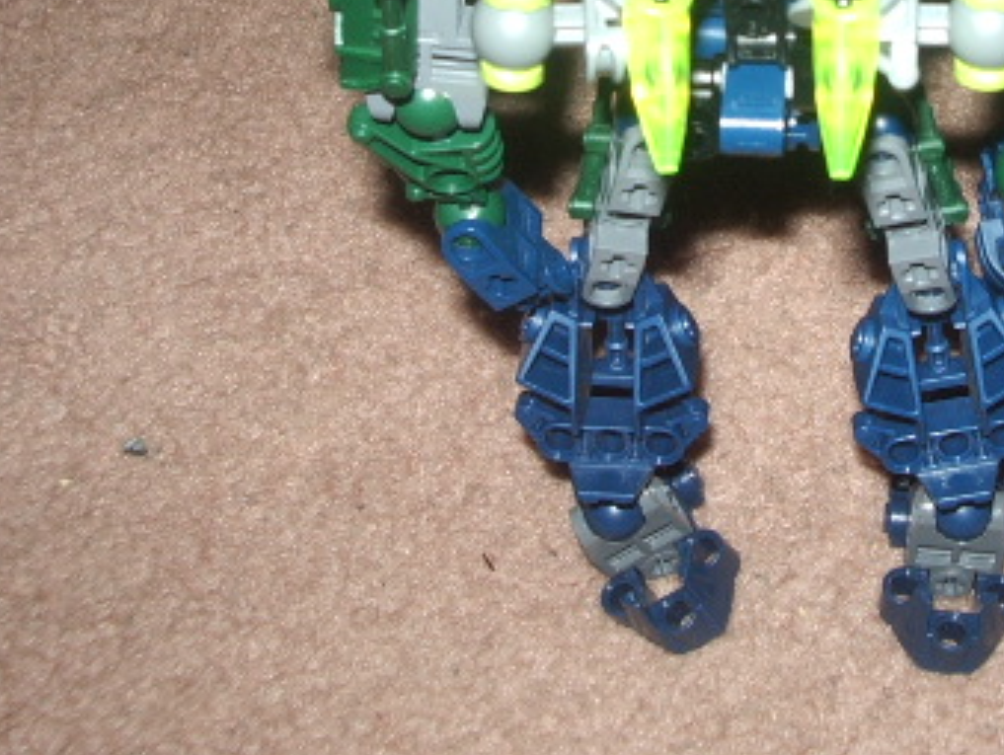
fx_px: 1916
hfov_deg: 29.0
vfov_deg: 21.8
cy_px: 95
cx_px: 714
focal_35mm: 66
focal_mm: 5.8
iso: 100
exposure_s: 1/40
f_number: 4.3
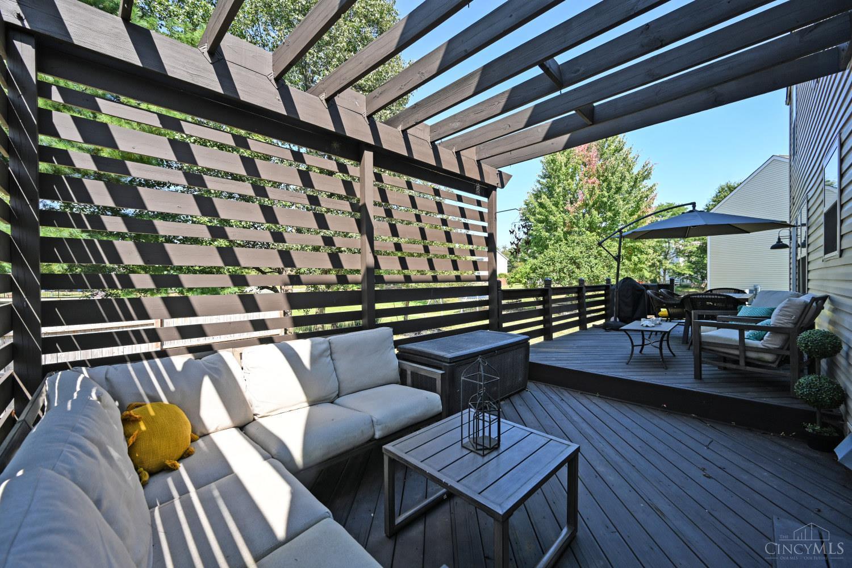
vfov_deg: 81.2
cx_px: 426
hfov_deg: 104.3
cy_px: 284
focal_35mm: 14
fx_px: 331
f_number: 6.3
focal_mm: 14
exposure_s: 1/160
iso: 100
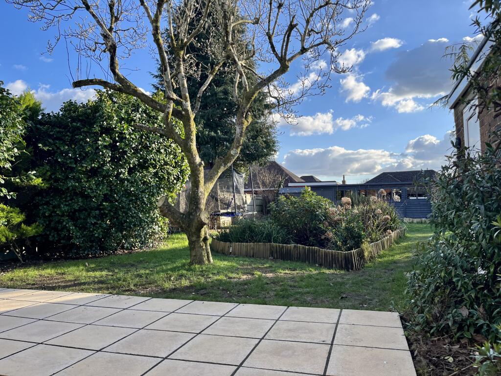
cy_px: 188
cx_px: 250
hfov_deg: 67.3
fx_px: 376
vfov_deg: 53.1
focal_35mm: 26
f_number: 1.6
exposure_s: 1/1252
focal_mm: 5.1
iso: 50
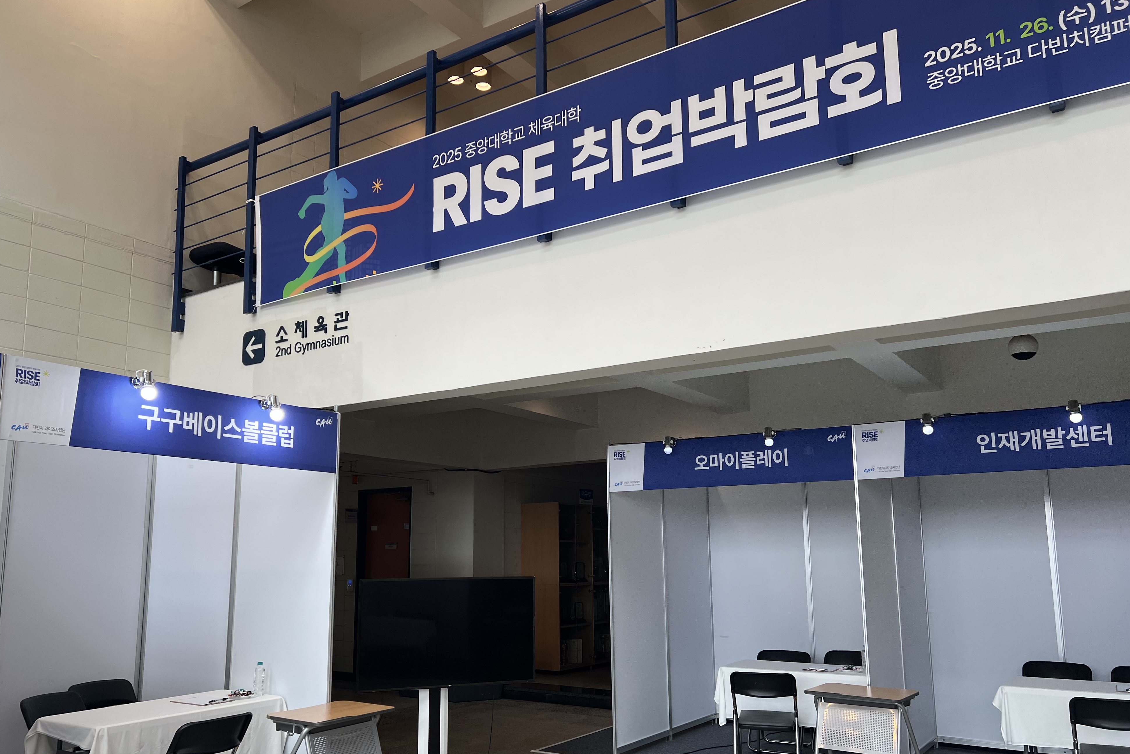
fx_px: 879
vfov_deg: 46.3
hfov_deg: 65.5
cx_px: 548
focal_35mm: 28
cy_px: 423
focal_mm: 5.7
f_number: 1.5
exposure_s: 1/120
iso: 40
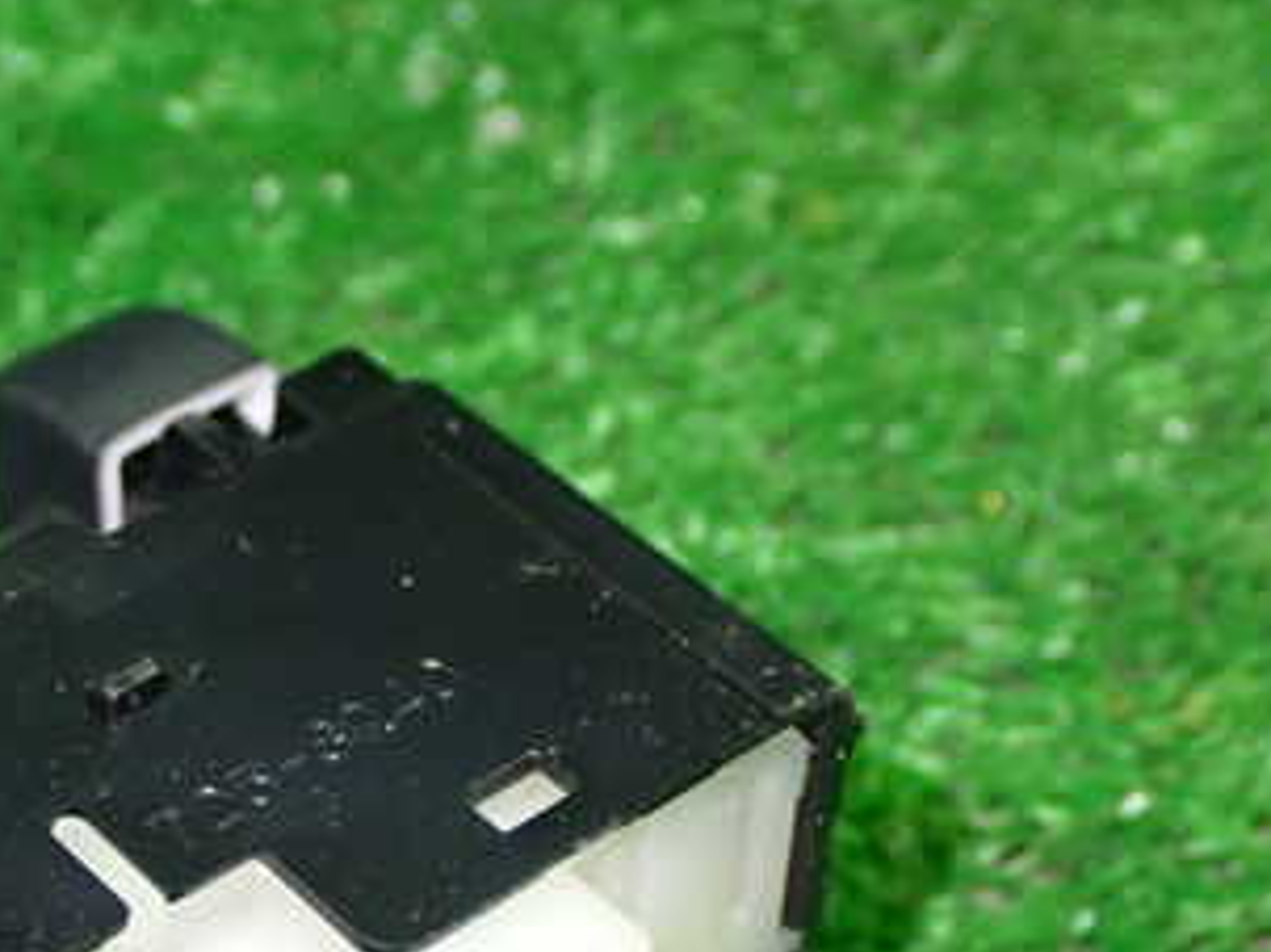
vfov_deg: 14.7
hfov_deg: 19.5
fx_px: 3634
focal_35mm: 99
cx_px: 168
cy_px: 931
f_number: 3.2
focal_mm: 9.01
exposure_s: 1/25
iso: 800
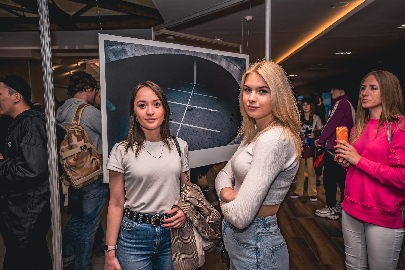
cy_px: 135
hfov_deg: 65.5
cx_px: 202
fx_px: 315
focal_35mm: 28
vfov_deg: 46.4
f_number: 5
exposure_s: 1/100
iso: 100
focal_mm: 28
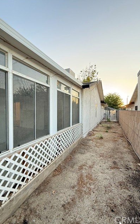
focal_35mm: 15
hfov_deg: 74.8
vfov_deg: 101.4
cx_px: 70
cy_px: 112
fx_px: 92
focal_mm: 2.22
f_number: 2.2
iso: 250
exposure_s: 1/99
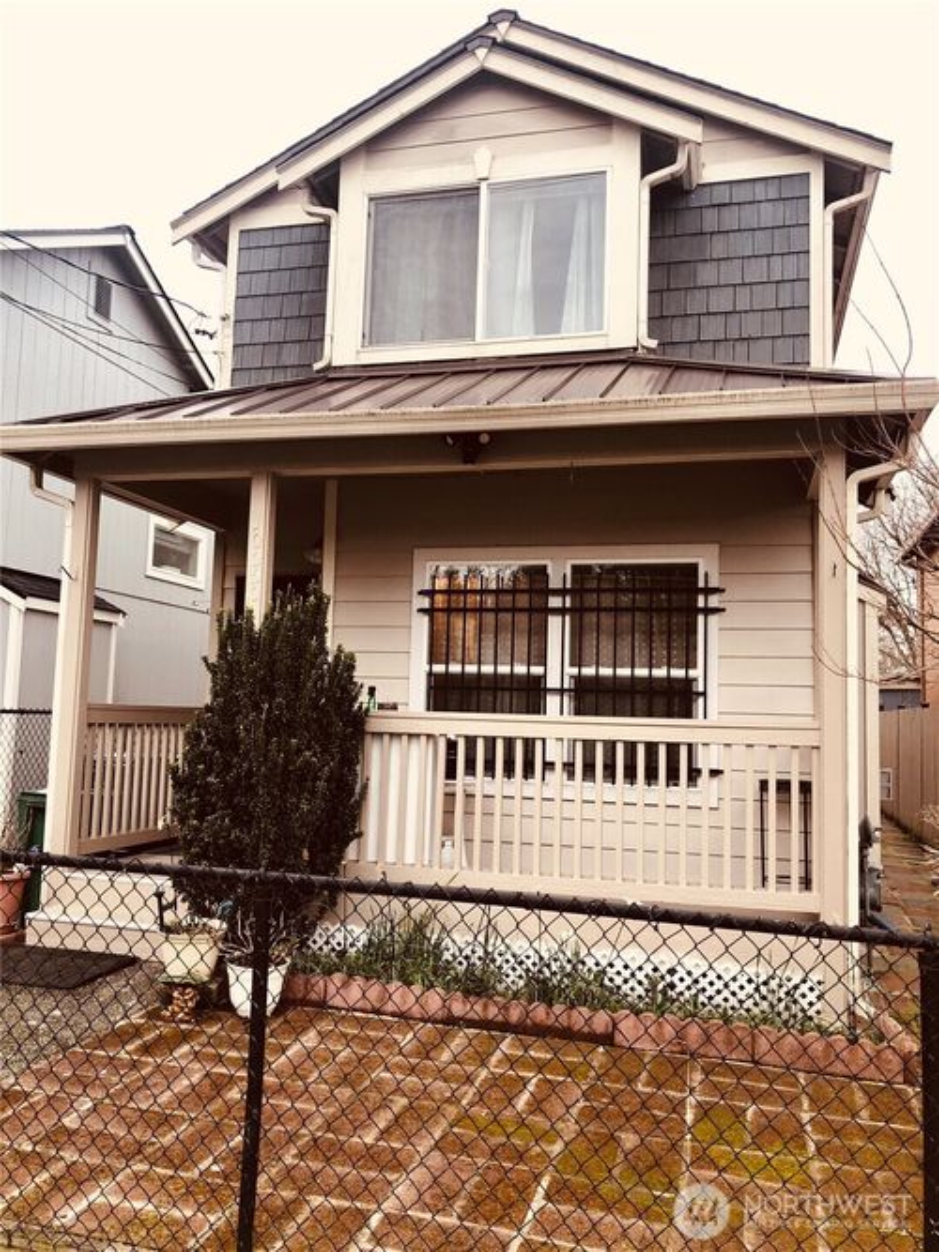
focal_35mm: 28
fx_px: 1013
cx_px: 470
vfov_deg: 63.5
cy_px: 626
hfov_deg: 49.7
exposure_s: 1/120
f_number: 1.8
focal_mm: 3.99
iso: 50
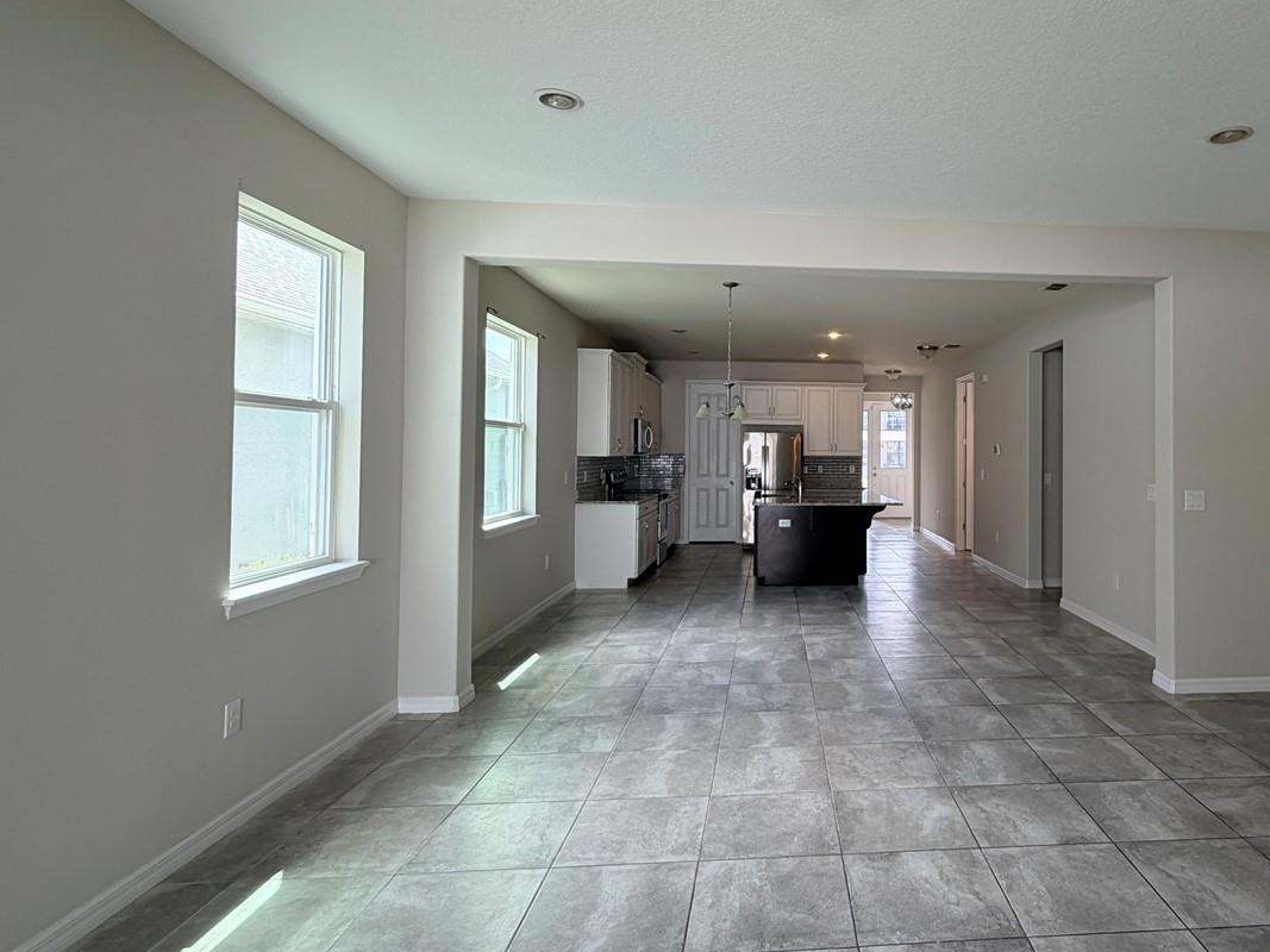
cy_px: 434
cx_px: 847
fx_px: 770
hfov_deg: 76.5
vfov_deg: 63.3
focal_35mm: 21
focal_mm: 2.22
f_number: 2.2
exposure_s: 1/63
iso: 50
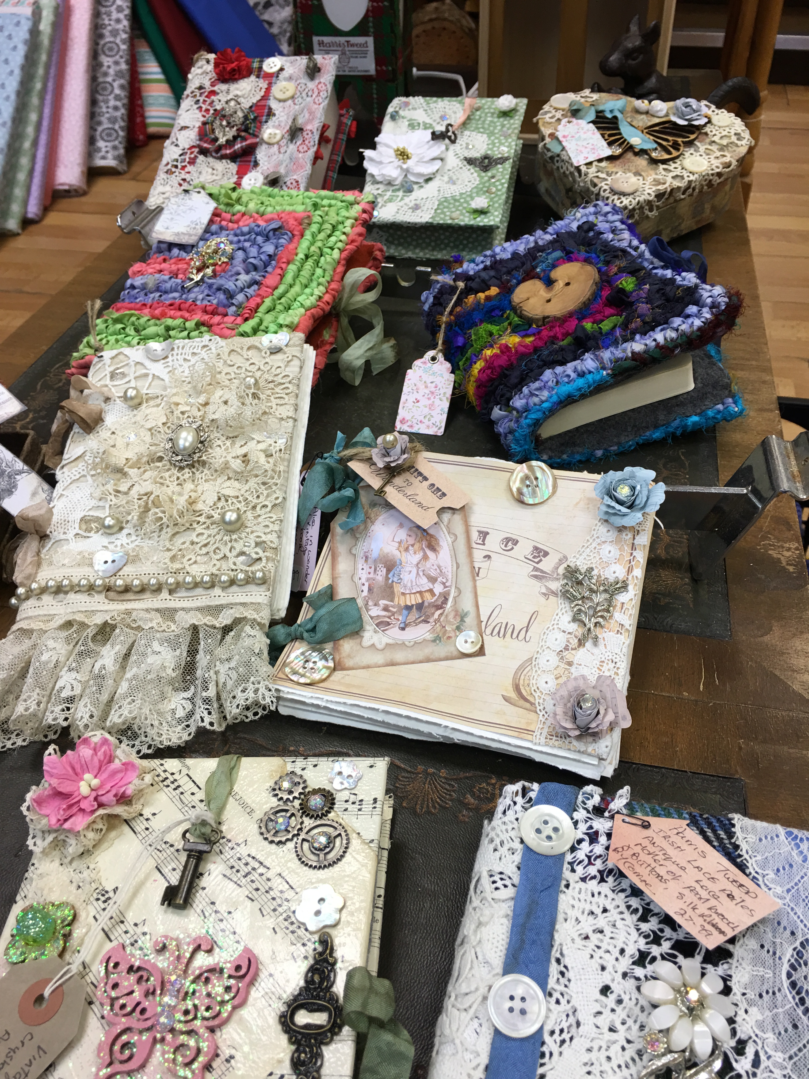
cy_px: 540
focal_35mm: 29
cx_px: 404
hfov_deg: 48.2
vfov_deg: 61.7
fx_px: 904
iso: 25
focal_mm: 4.15
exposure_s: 1/33
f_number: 2.2
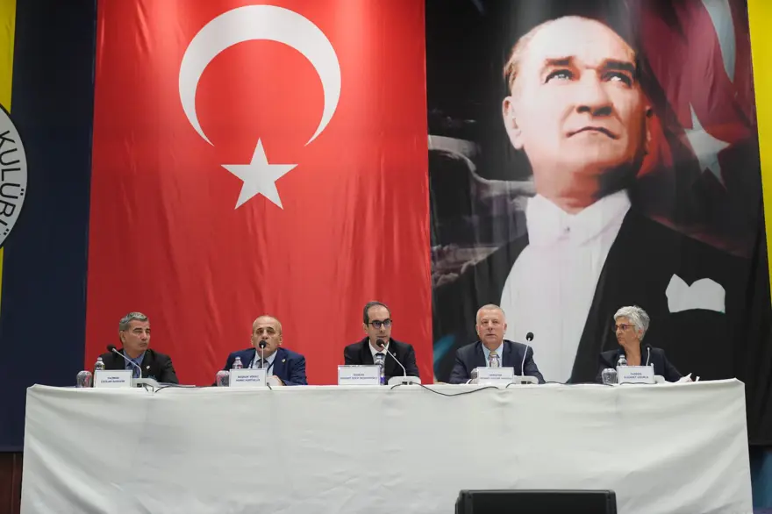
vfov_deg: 27.0
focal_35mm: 50
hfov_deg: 39.6
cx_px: 386
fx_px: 1072
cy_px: 257
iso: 2500
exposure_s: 1/400
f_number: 2.8
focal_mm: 50
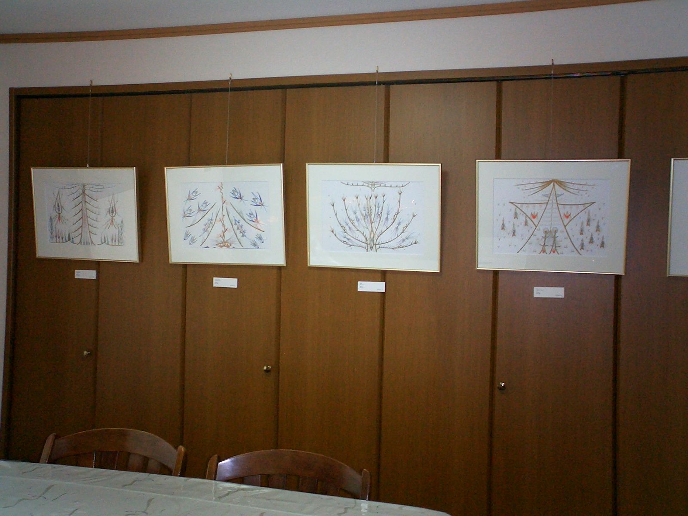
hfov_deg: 50.1
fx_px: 735
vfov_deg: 38.7
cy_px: 258
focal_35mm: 37
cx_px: 344
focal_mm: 5.6
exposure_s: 1/40
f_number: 3.5
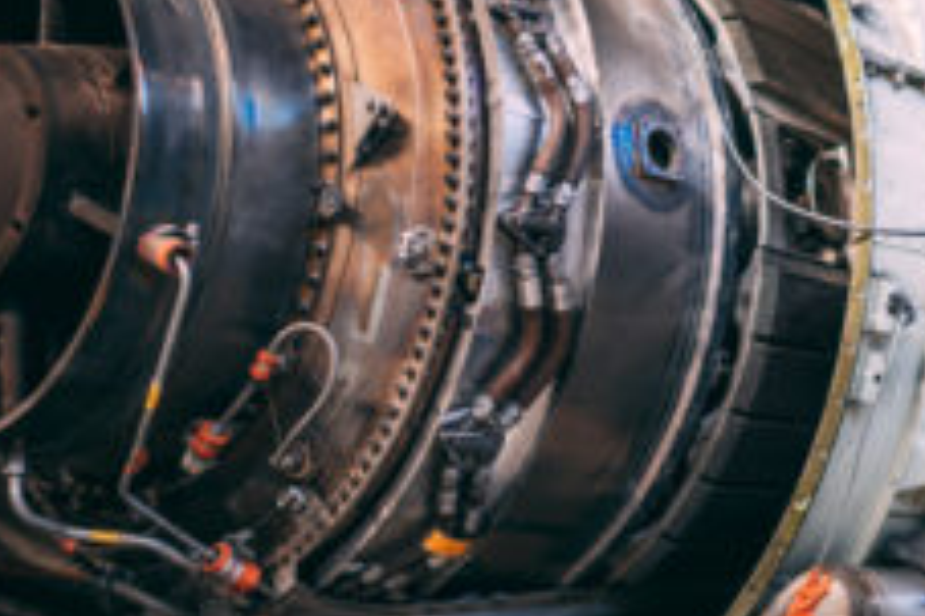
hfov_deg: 14.2
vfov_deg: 9.6
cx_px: 888
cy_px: 353
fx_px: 3672
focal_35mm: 143
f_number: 1.4
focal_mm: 58
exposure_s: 1/200
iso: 200
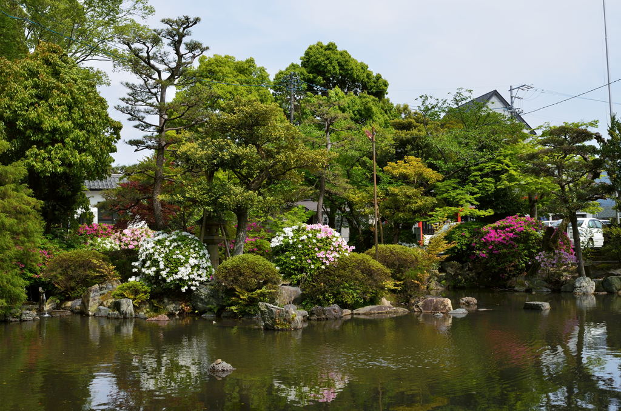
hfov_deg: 46.5
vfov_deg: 31.7
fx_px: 723
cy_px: 206
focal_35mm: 42
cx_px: 310
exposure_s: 1/160
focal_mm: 28
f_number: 9
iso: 100
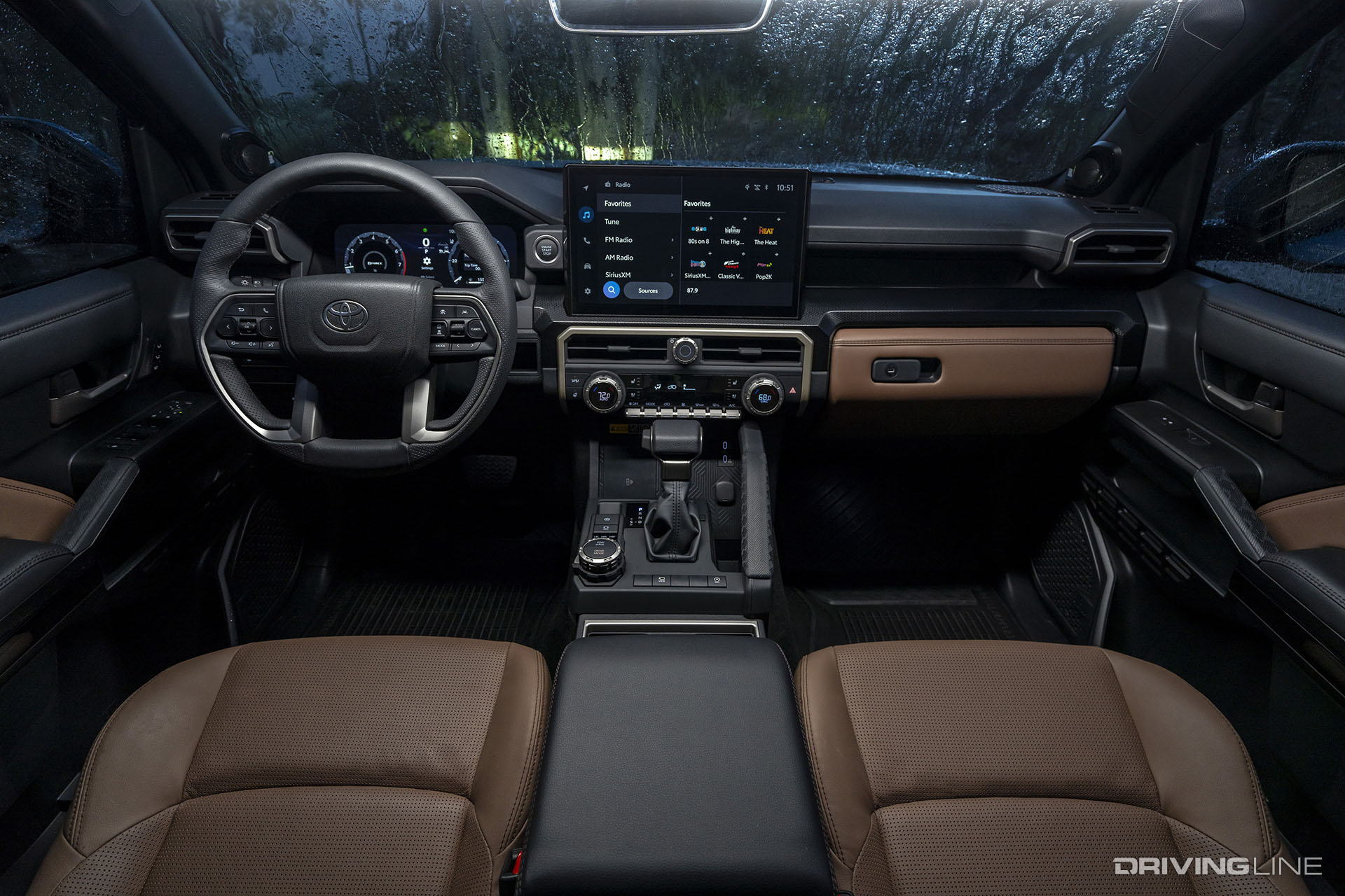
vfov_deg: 67.4
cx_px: 672
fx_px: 672
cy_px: 448
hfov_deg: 90.0
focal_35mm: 18
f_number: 5.6
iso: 640
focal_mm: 18
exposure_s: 1/10
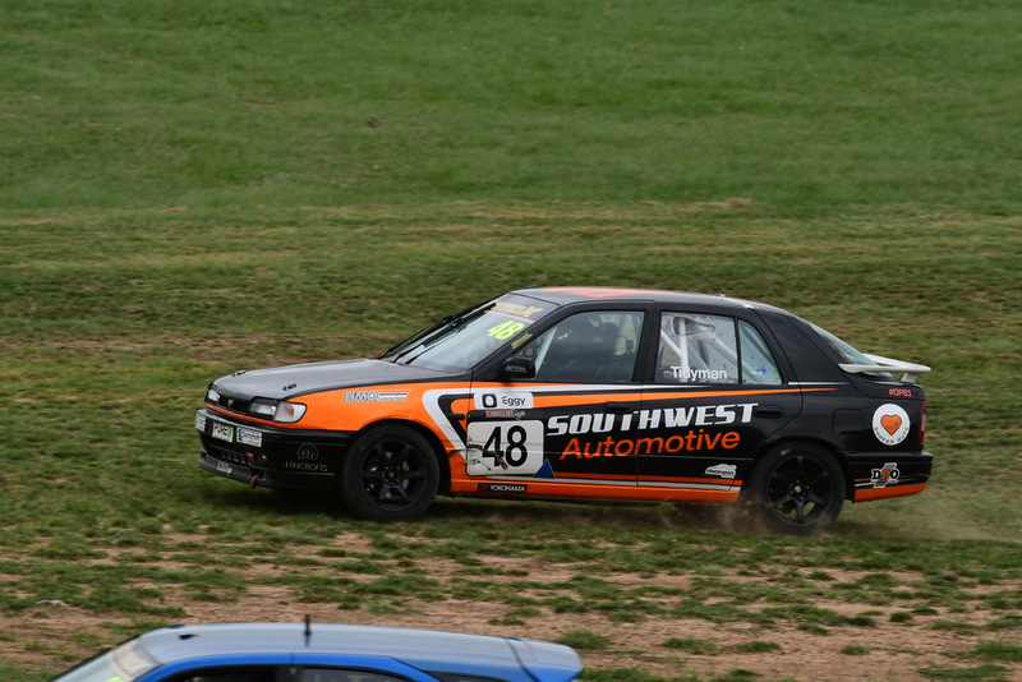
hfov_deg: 3.6
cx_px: 511
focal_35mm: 570
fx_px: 16187
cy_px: 341
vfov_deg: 2.4
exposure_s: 1/640
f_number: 11
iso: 500
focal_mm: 380
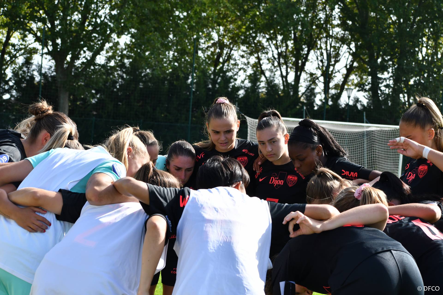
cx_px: 222
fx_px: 1292
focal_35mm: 105
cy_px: 148
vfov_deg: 13.0
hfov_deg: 19.5
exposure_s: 1/800
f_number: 7.1
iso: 400
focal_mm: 70
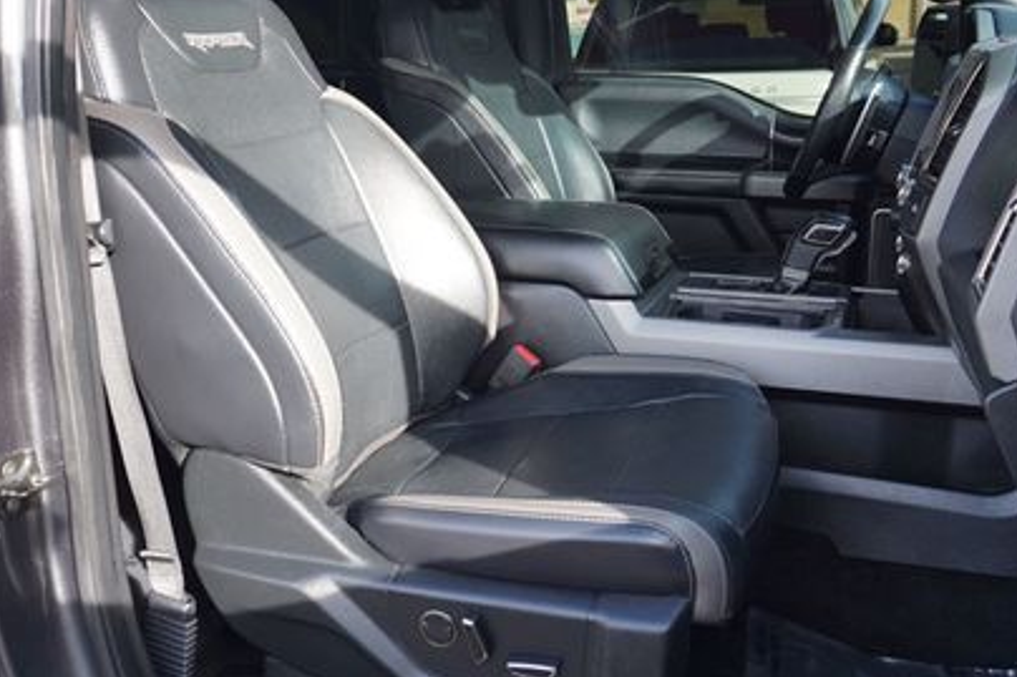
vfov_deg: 34.8
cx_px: 468
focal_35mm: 38
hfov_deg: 50.7
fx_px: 1073
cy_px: 252
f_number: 4.5
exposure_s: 1/60
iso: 100
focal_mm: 16
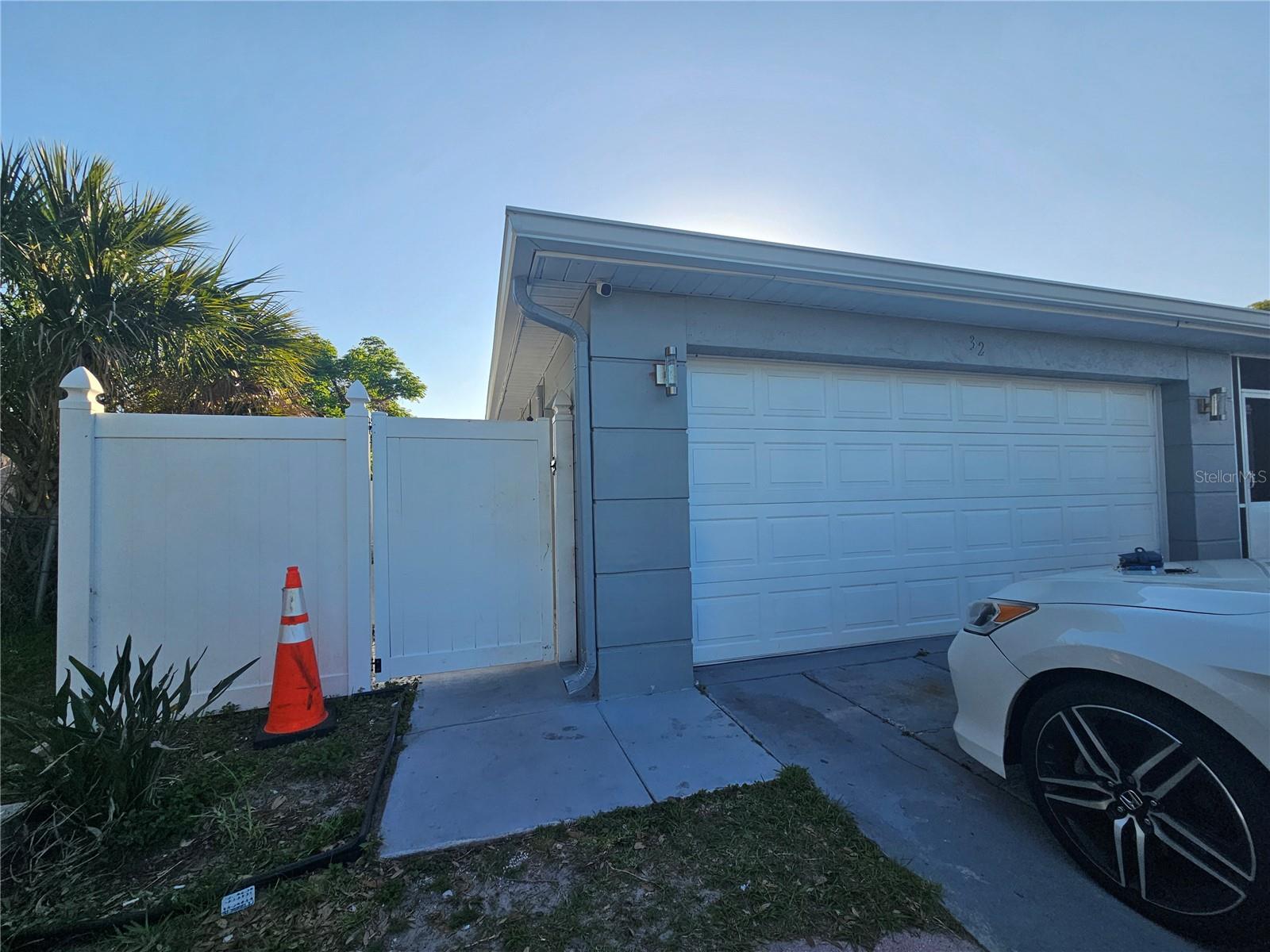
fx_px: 477
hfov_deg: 106.2
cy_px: 476
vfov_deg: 89.9
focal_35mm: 13
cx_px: 635
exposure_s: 1/1293
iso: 50
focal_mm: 2.2
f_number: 2.2
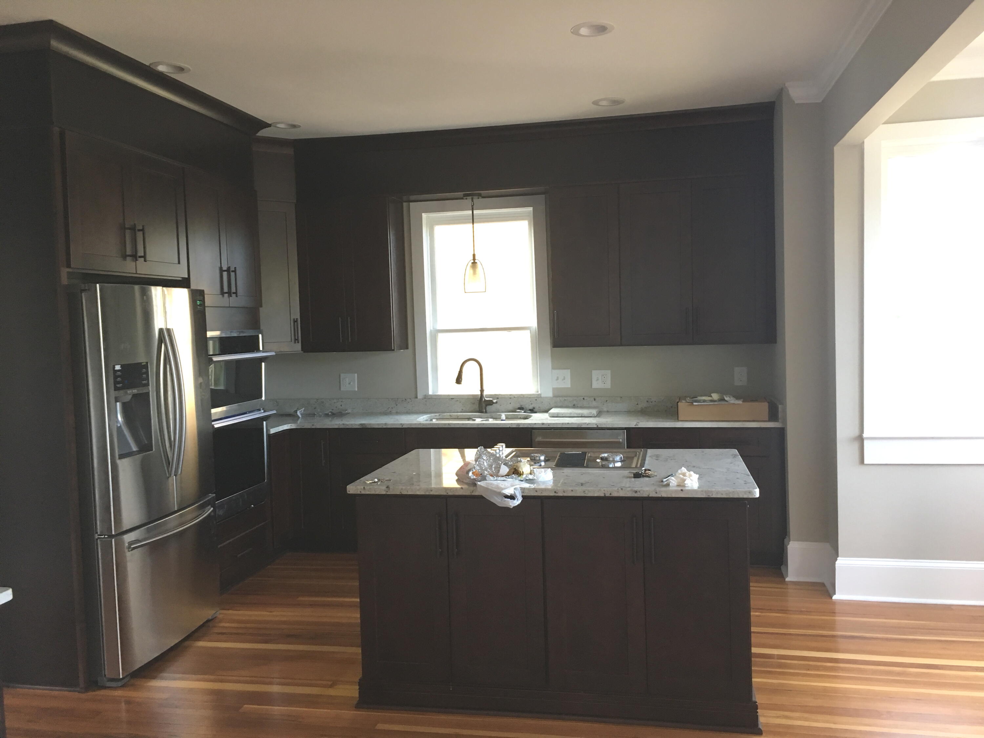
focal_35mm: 29
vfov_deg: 48.2
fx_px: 824
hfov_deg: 61.7
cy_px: 369
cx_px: 492
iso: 100
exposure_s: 1/30
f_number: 2.2
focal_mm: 4.15
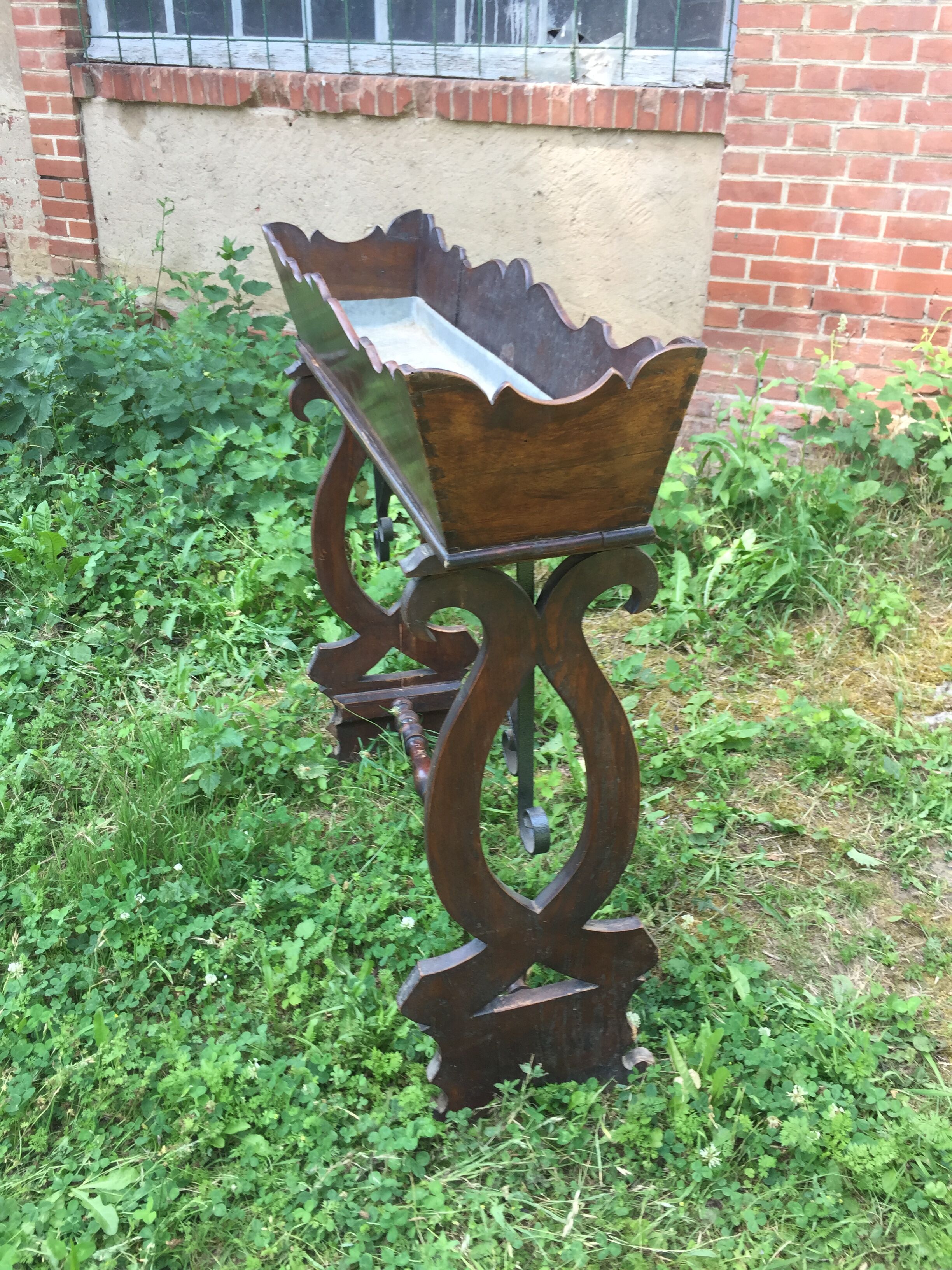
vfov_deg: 61.7
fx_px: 1063
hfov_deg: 48.2
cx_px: 476
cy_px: 635
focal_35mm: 29
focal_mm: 4.15
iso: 40
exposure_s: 1/100
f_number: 2.2
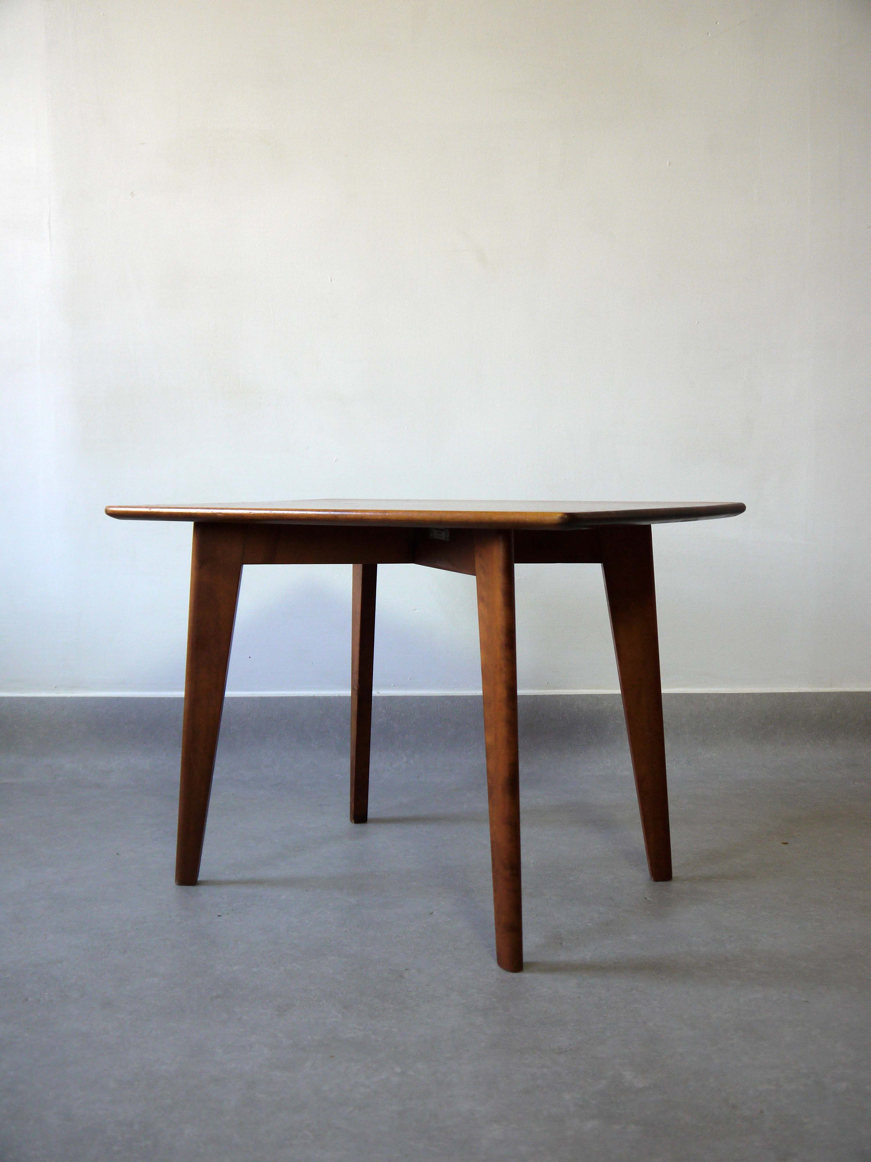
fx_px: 1275
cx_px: 436
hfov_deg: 37.7
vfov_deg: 49.0
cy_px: 581
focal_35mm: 38
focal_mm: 19
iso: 250
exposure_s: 1/60
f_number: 4.1
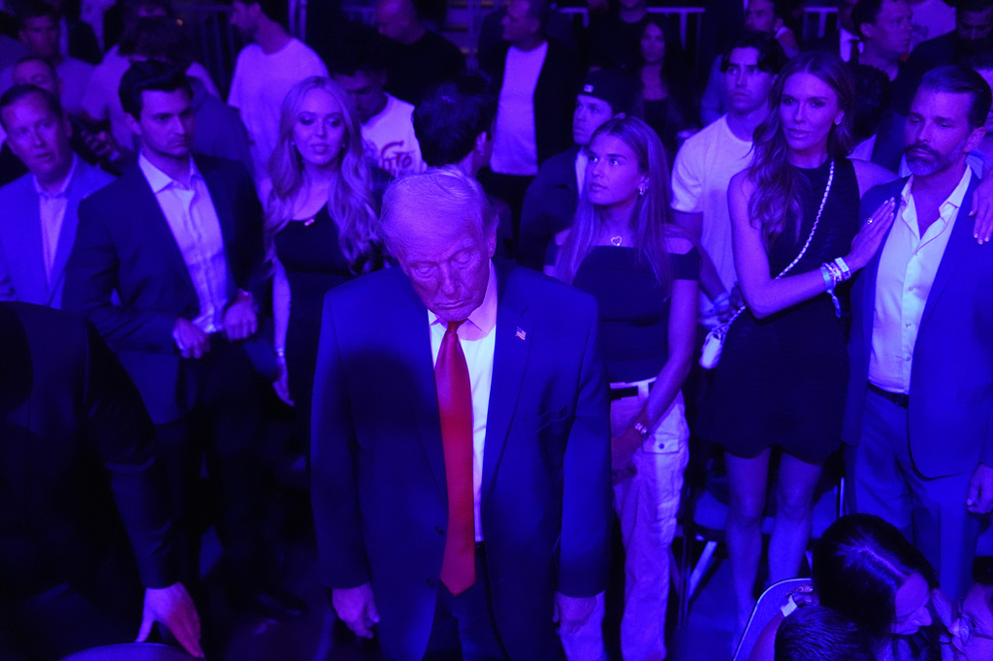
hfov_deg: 49.6
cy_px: 330
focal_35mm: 39
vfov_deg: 34.2
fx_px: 1075
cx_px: 496
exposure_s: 1/500
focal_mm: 39
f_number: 2.8
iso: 6400
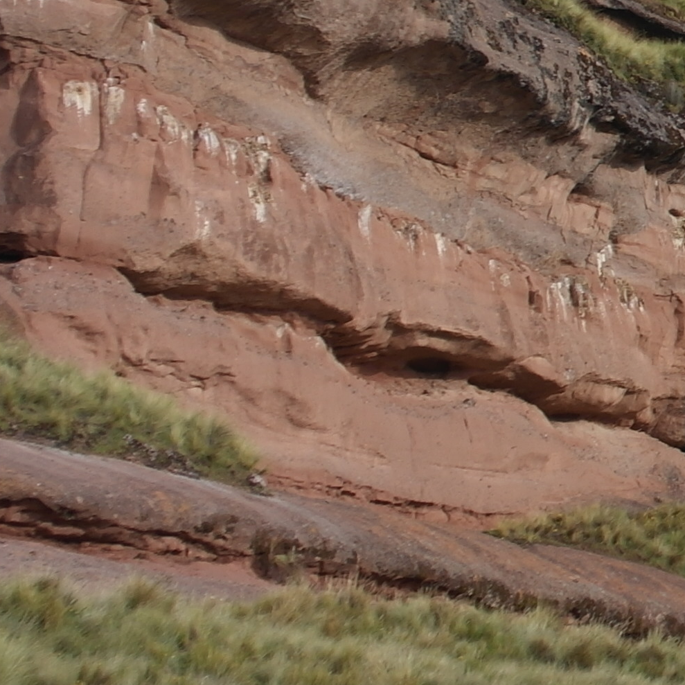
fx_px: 3157
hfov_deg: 10.9
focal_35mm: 141
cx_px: 1520
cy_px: 127
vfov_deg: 12.3
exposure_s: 1/250
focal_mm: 20
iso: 100
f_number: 5.6
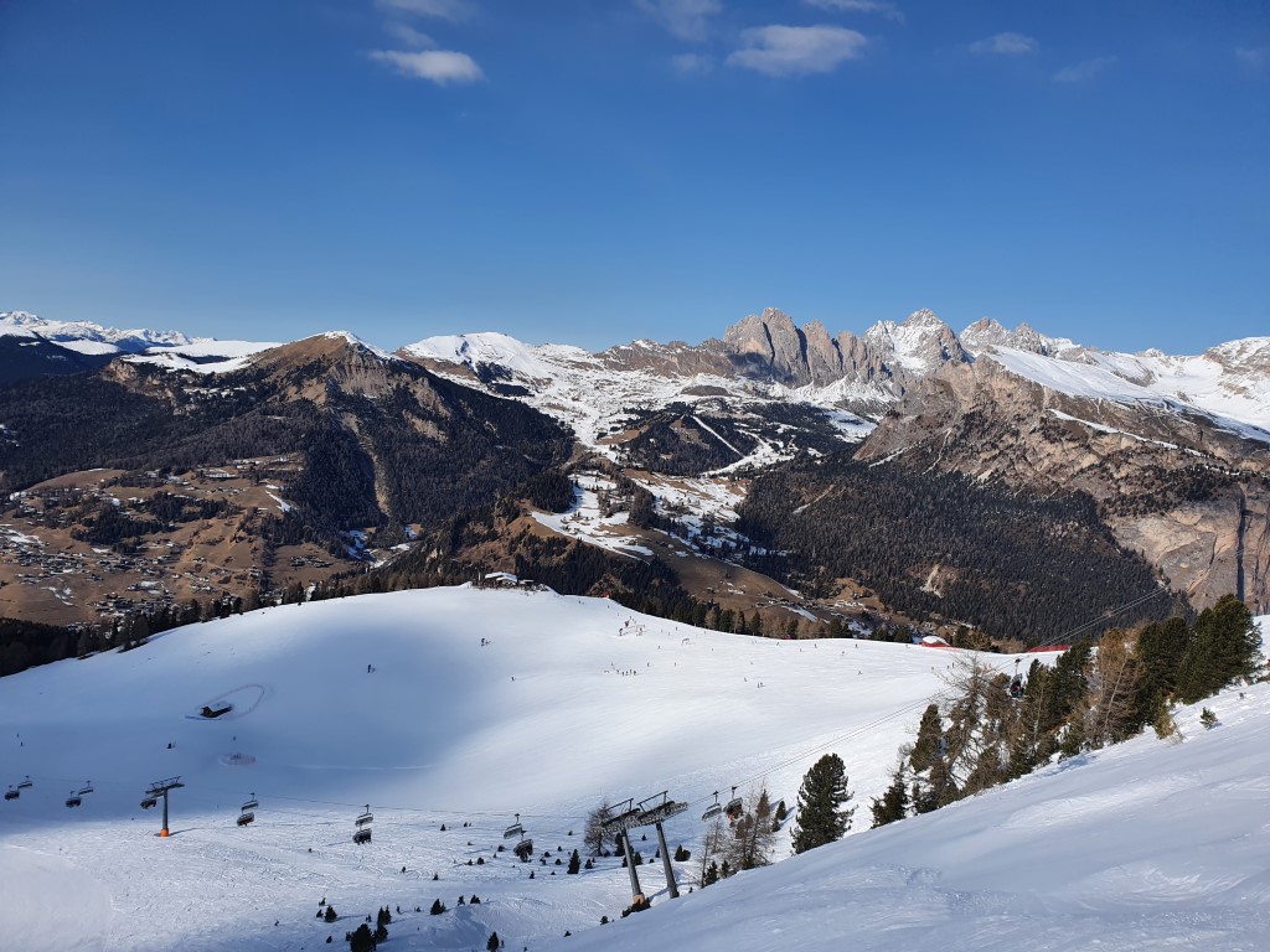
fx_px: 954
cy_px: 476
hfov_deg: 67.3
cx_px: 635
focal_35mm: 26
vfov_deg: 53.1
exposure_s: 1/3496
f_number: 2.4
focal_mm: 4.32
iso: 50
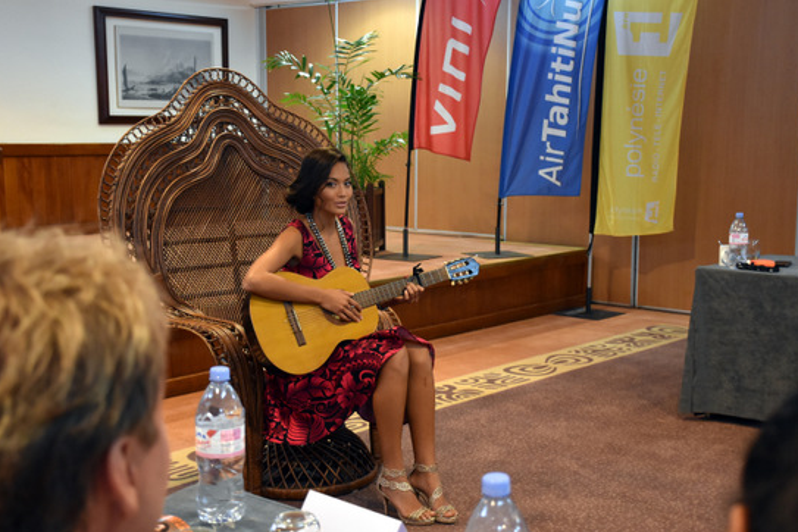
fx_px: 1175
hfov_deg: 37.5
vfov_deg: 25.5
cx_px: 378
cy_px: 282
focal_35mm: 53
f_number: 4
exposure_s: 1/60
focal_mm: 32
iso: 1800
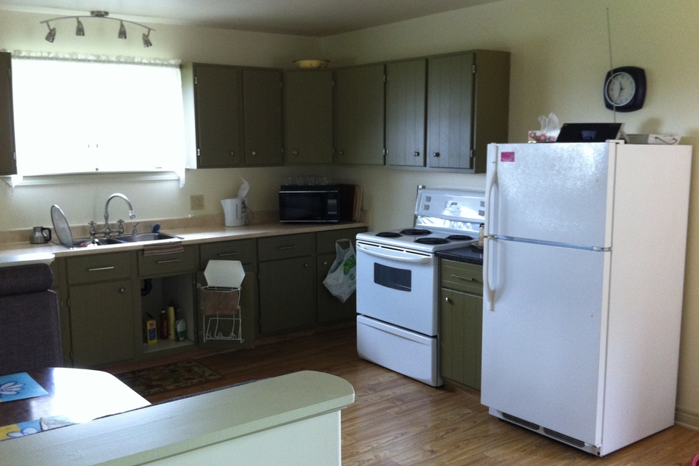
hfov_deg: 49.5
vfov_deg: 34.2
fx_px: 757
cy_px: 244
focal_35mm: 39
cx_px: 329
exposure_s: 1/15
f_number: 2.8
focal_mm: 3.85
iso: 160
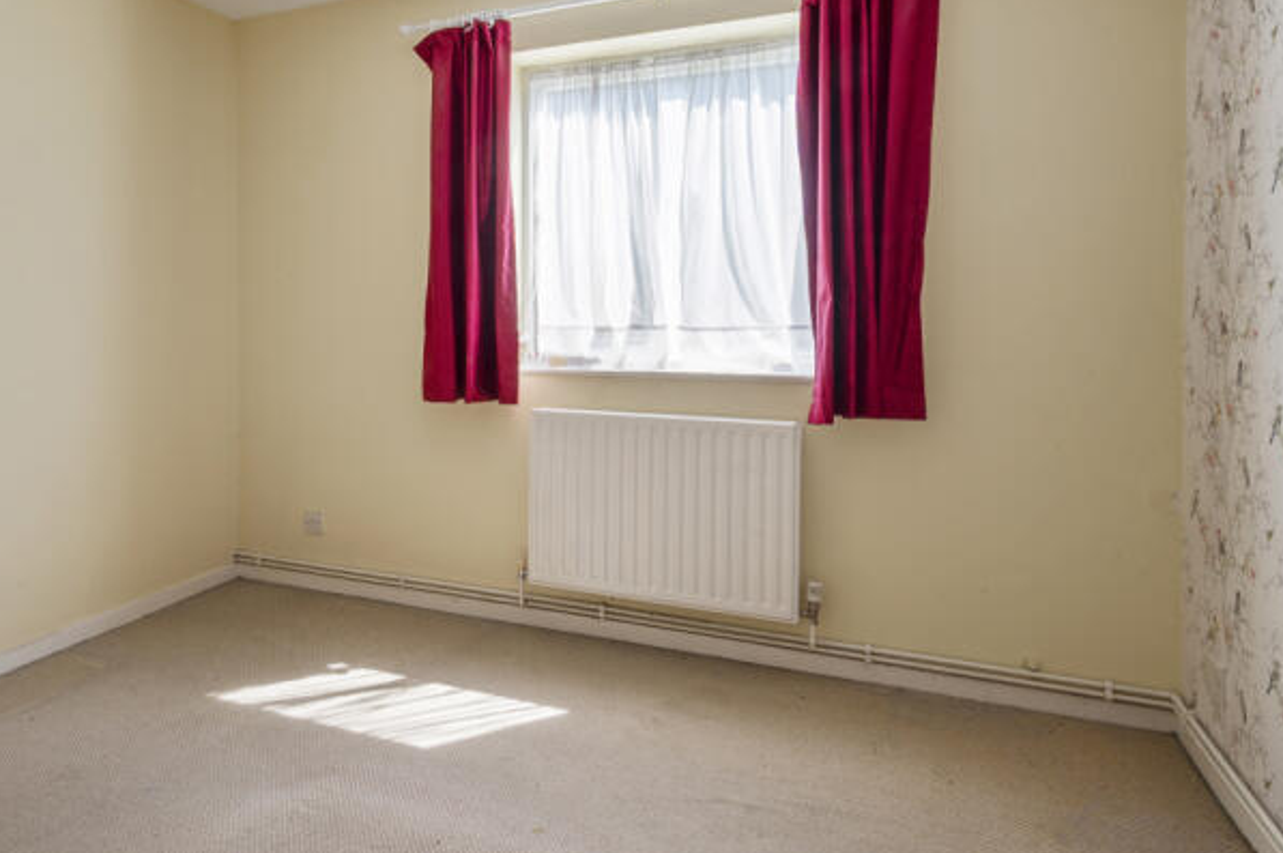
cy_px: 328
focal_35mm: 24
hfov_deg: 71.7
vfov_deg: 52.6
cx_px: 430
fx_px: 855
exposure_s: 1/2
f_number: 16
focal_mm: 14
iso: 200
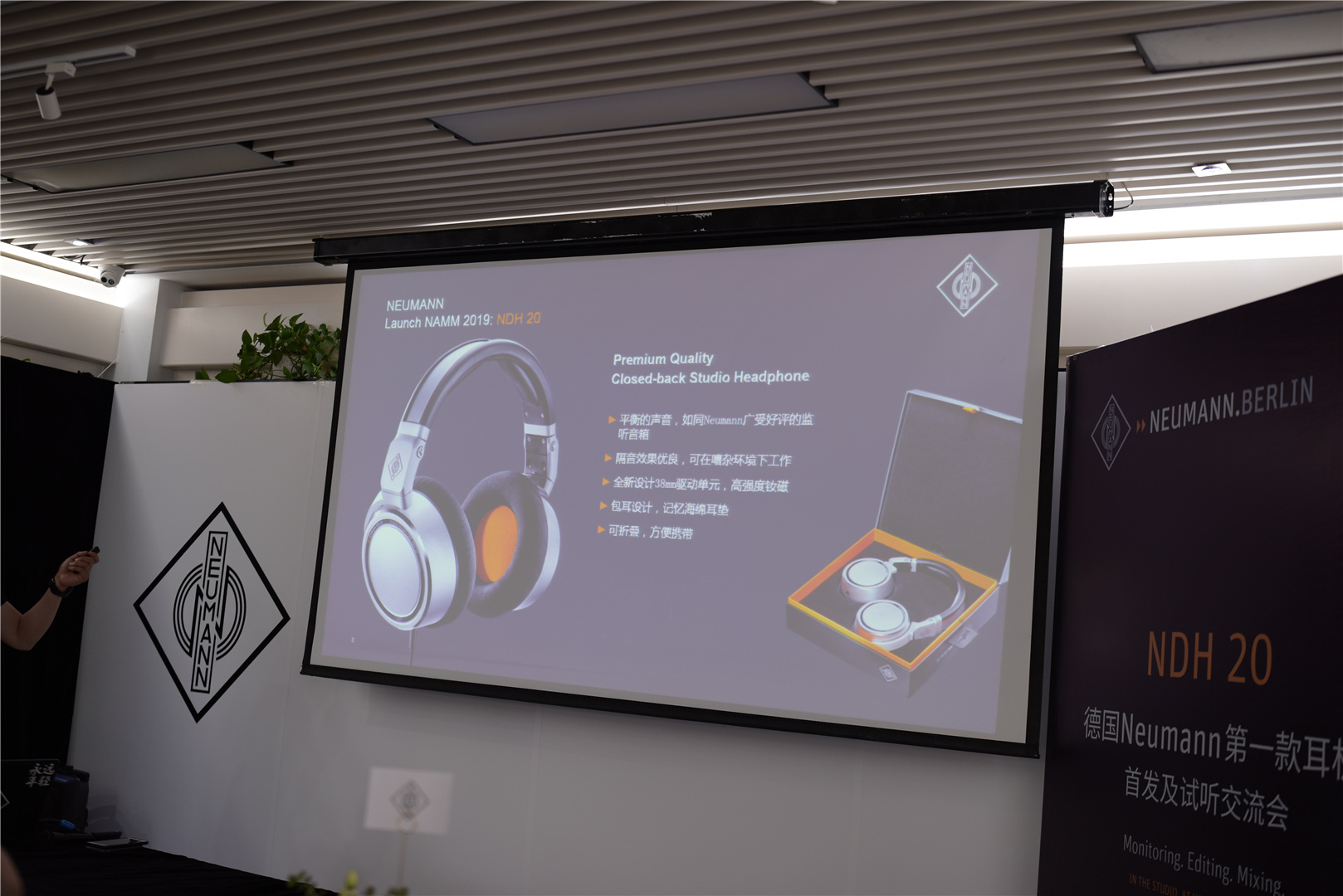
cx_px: 672
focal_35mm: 40
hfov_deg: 48.4
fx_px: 1493
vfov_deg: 33.4
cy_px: 448
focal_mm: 40
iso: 125
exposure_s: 1/60
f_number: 1.8
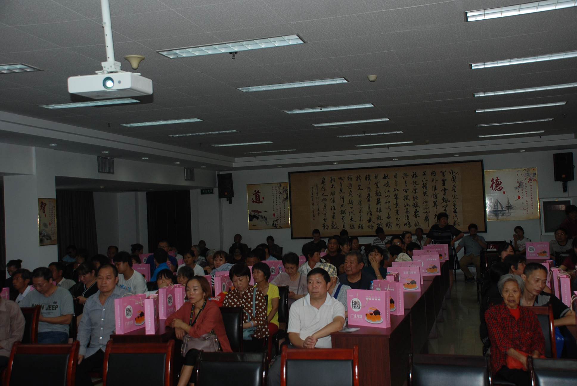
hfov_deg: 46.3
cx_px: 288
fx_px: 674
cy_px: 193
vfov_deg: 32.0
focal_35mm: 42
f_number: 4
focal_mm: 28
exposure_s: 1/60
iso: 220
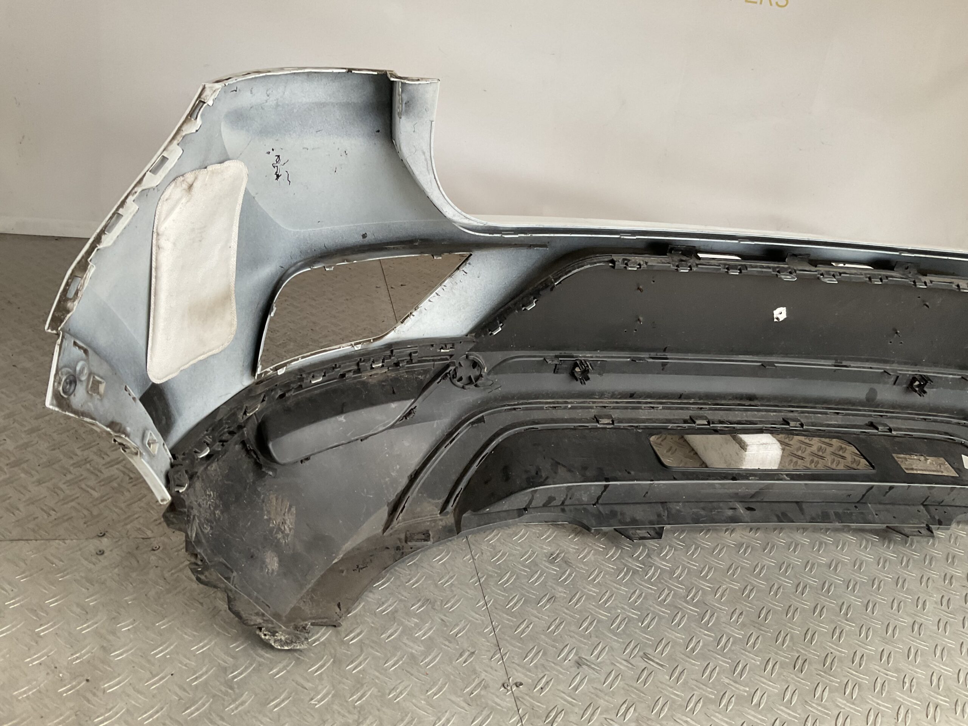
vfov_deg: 48.2
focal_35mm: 29
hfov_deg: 61.7
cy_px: 363
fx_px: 811
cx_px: 484
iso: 80
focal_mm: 3
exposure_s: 1/50
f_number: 1.8
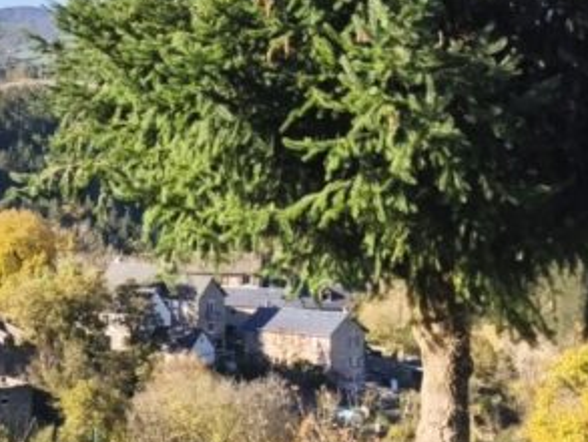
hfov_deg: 14.1
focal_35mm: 136
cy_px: 28
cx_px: -97
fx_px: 2311
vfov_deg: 10.8
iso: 50
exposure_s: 1/862
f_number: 1.65
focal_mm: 6.18
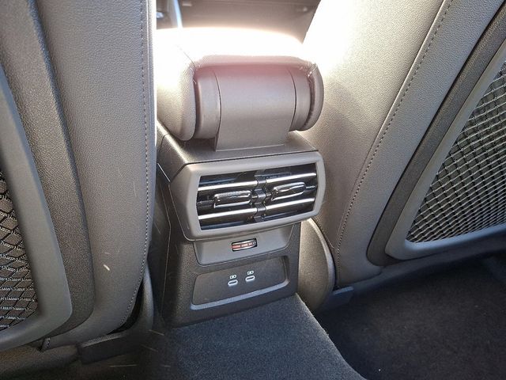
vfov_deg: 54.9
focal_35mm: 25
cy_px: 190
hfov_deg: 69.4
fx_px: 365
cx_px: 253
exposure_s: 1/30
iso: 233
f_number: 1.8
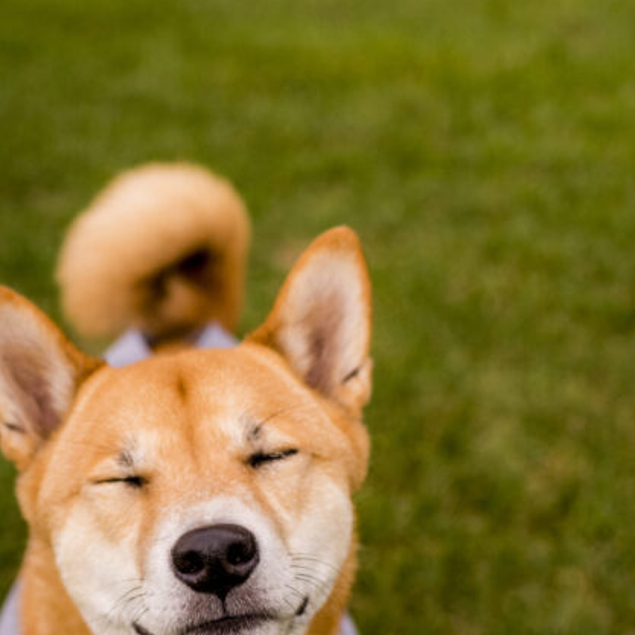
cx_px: 143
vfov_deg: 23.1
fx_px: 1515
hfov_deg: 23.4
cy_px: 574
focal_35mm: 73
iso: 1000
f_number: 2.8
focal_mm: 35
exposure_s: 1/4000
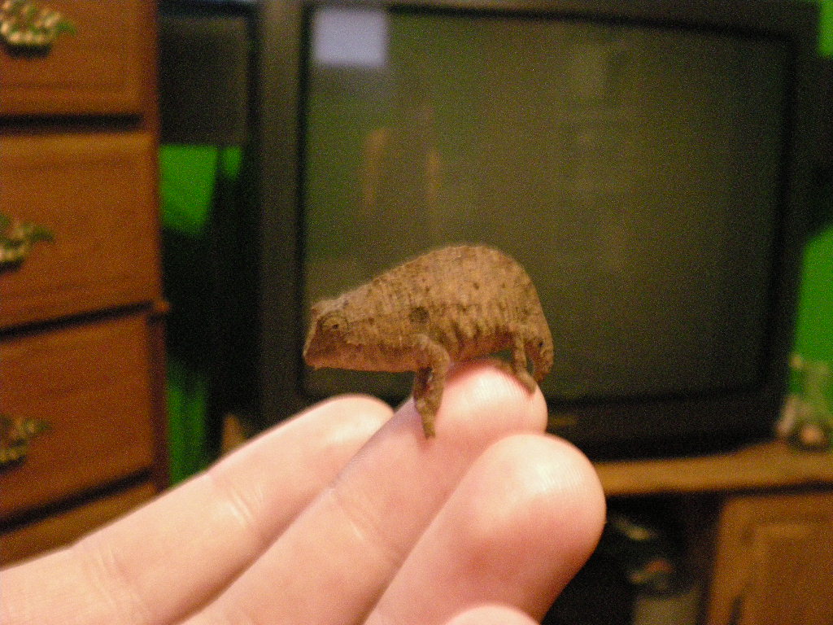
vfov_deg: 37.7
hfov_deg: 49.0
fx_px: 914
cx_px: 416
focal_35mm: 38
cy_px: 312
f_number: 3.1
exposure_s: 1/8
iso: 747
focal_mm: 6.3
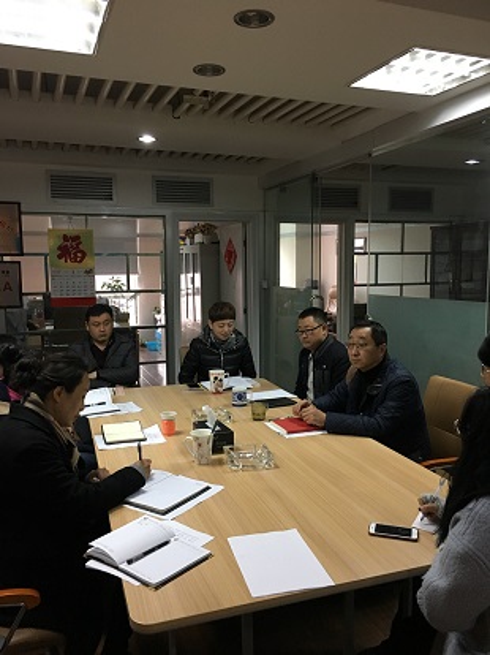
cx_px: 245
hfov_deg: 48.2
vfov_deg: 61.7
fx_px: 548
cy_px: 328
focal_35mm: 29
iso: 160
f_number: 2.2
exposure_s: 1/33
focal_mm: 4.15
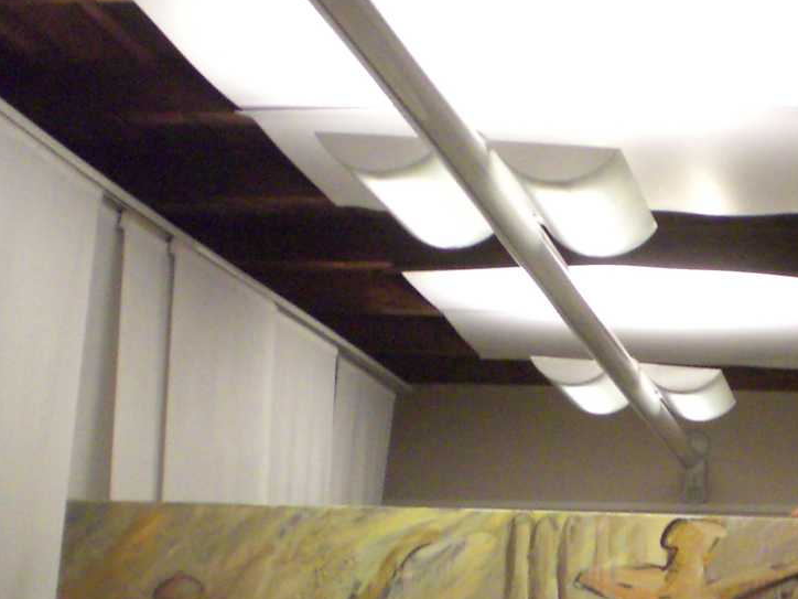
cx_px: 791
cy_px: 597
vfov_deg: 17.2
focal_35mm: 84
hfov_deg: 22.4
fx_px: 1936
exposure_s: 1/100
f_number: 3.1
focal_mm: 6.3
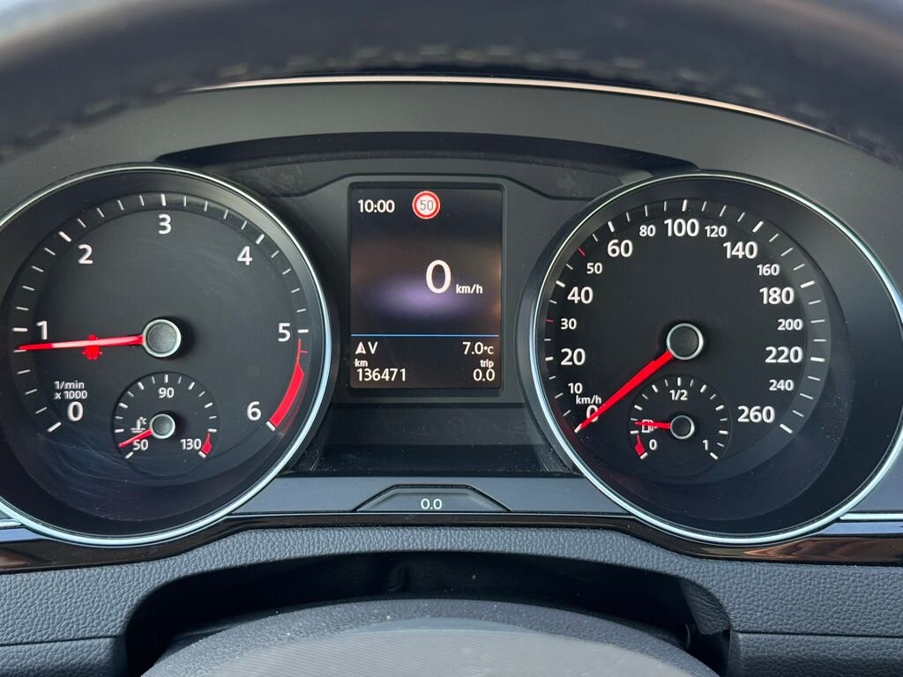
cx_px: 452
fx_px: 1252
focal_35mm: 48
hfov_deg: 39.7
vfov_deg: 30.3
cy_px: 338
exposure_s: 1/76
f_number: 1.78
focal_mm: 6.76
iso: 160
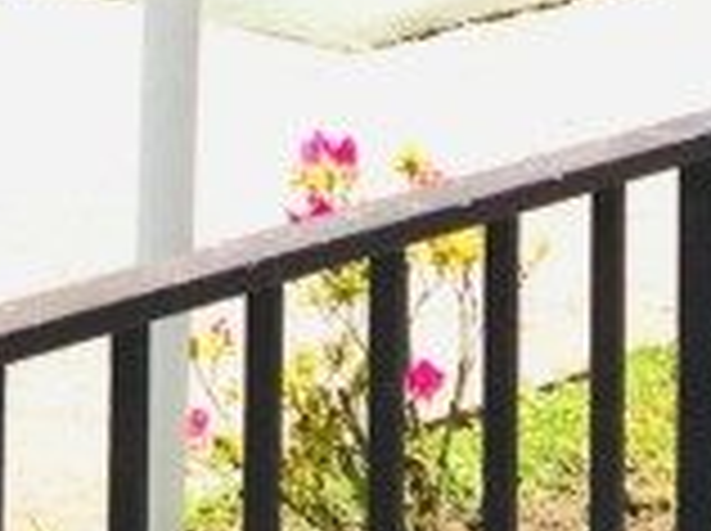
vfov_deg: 7.2
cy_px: -891
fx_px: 3856
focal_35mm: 188
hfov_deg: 10.2
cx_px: -333
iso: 25
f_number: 2.2
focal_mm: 4.15
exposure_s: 1/1748
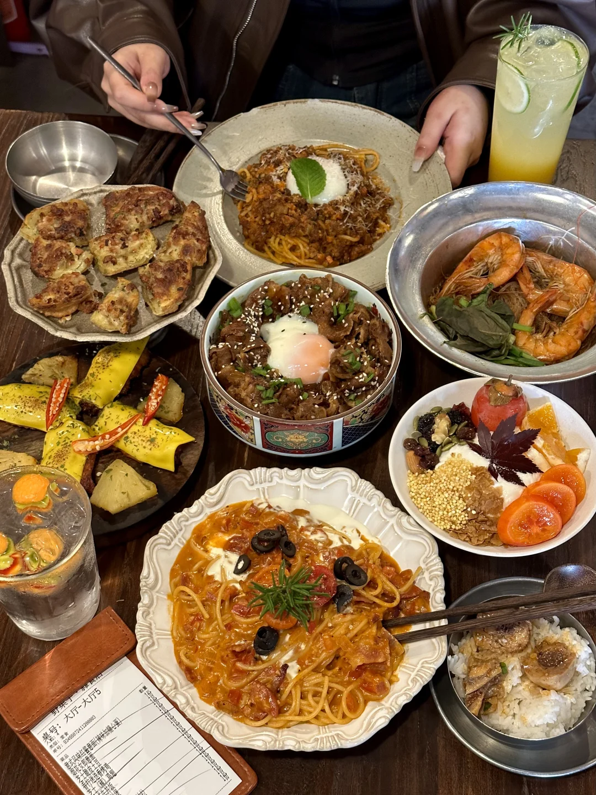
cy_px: 398
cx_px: 298
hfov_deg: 30.3
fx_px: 1102
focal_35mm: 48
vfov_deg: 39.7
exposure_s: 1/33
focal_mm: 6.86
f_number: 1.78
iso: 320
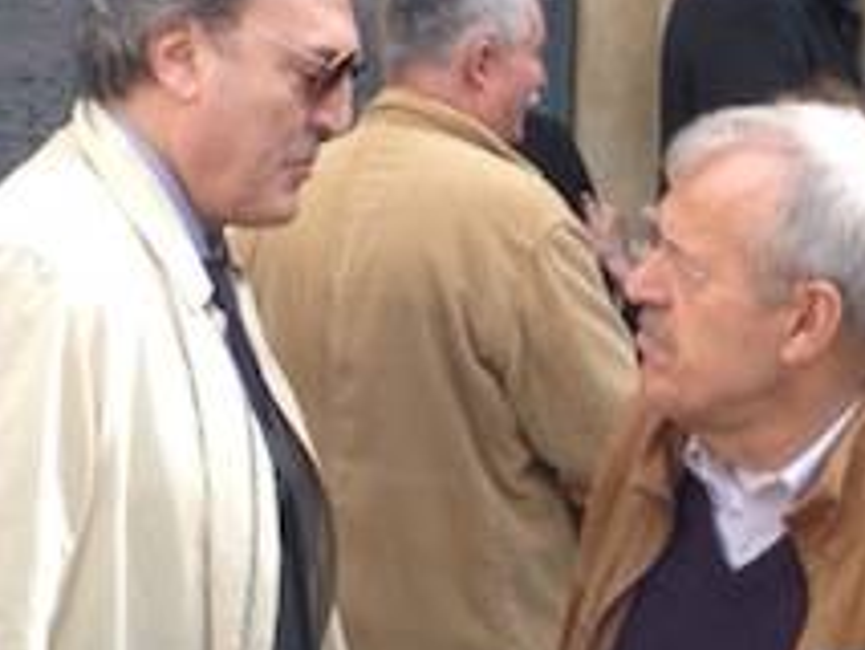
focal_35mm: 93
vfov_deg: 15.5
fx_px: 2325
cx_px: 305
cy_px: -81
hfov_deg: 21.0
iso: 50
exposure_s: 1/459
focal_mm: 4.12
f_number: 2.4
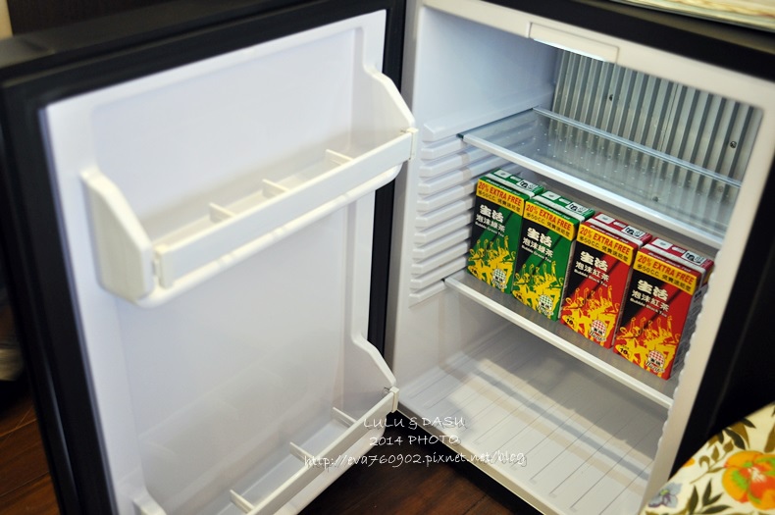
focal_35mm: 36
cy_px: 258
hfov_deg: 53.2
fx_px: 774
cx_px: 388
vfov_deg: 36.8
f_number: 2.8
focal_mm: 24
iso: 320
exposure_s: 1/20
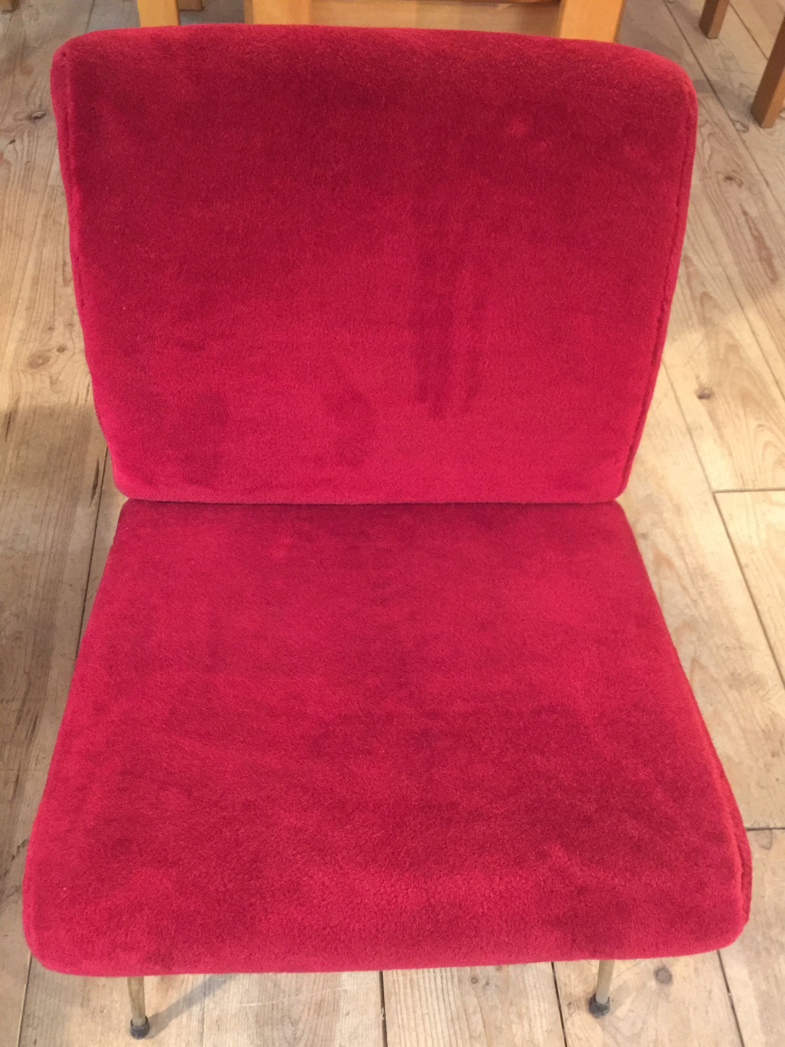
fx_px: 877
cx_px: 392
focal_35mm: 29
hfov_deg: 48.2
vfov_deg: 61.7
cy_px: 524
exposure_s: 1/8
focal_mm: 4.15
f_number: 2.2
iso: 200
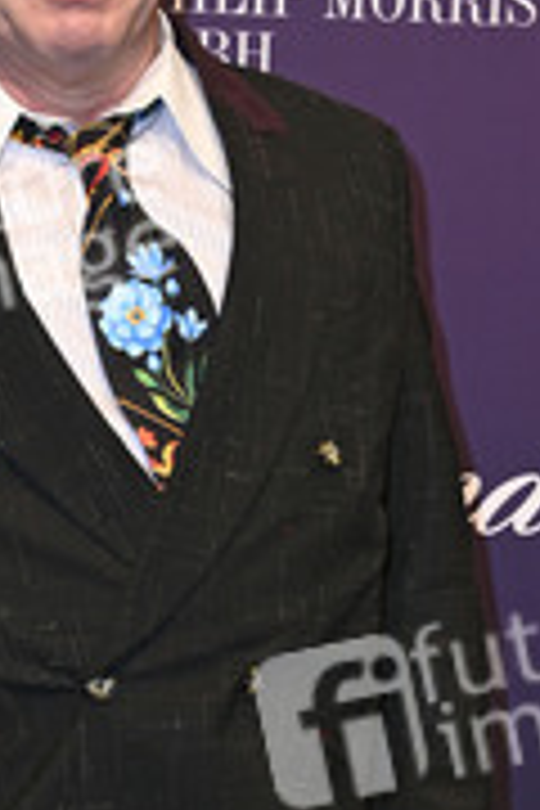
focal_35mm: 138
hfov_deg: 9.9
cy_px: 477
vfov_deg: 14.9
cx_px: 76
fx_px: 3105
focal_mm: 62
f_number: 6.3
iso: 500
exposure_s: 1/250
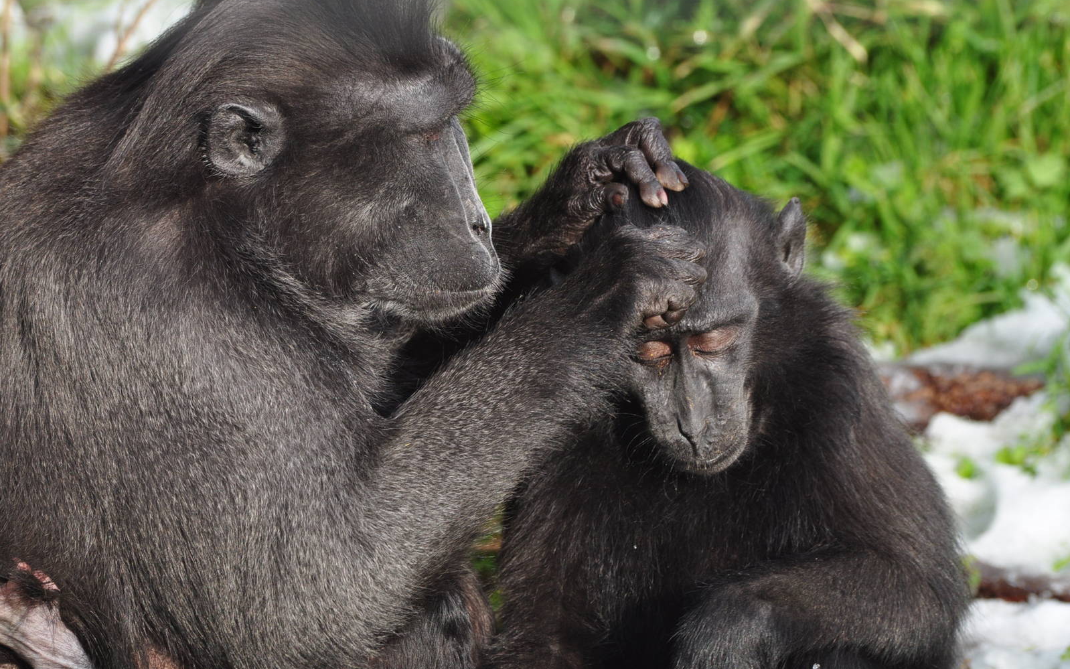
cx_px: 535
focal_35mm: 367
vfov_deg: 3.6
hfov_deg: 5.7
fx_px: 10703
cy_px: 324
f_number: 10
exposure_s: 1/250
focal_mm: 240
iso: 360
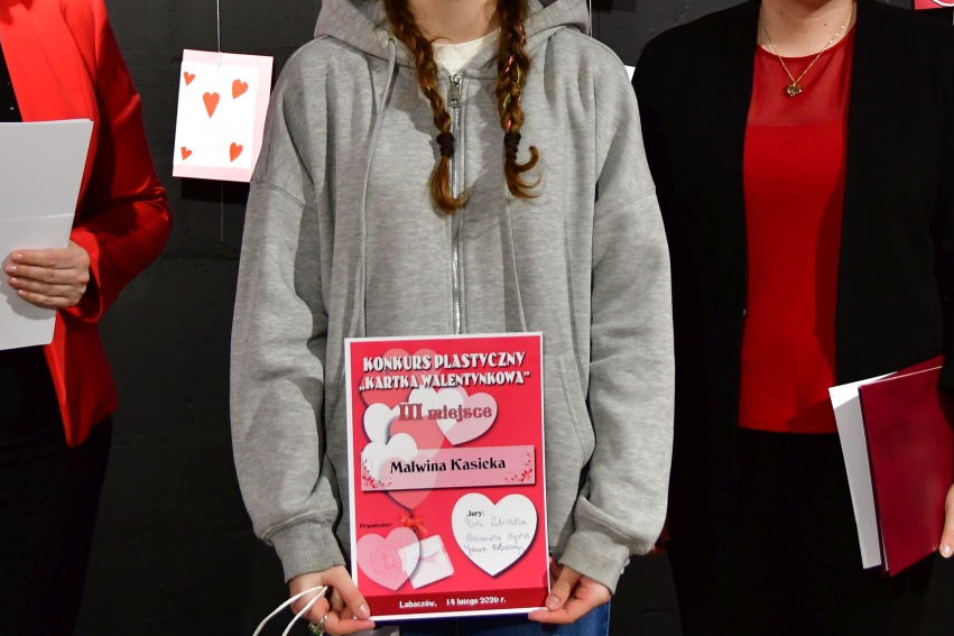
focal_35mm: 79
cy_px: 99
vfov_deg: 17.1
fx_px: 2093
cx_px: 474
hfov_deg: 25.7
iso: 1250
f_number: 4
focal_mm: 28
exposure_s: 1/80
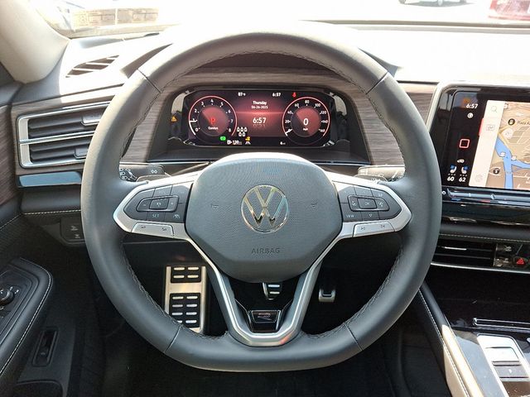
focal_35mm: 25
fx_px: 383
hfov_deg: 69.4
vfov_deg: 54.9
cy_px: 198
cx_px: 265
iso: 63
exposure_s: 1/120
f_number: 1.8
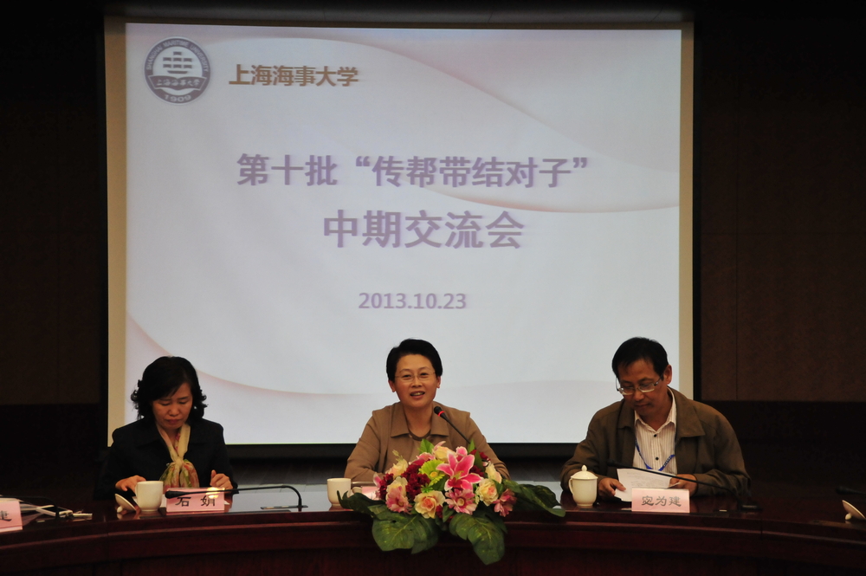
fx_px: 1490
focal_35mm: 62
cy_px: 288
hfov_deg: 32.4
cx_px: 433
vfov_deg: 21.9
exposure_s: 1/250
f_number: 5
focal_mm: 62
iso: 3600
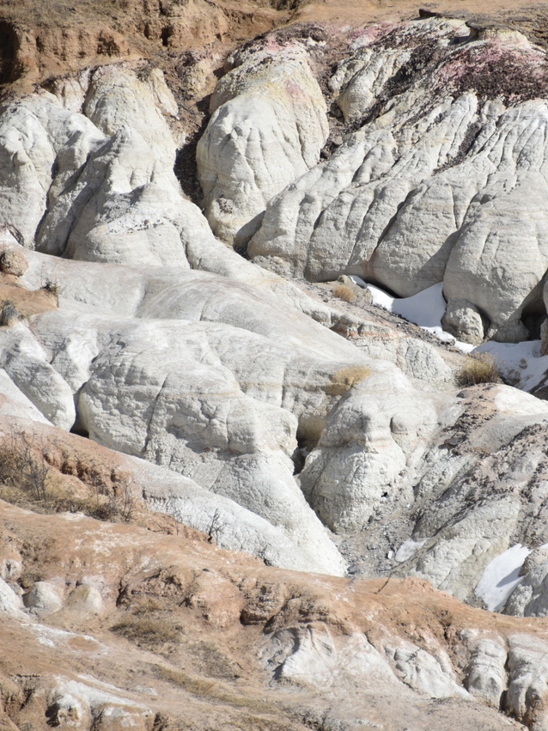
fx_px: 9163
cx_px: 342
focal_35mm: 434
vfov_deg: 4.6
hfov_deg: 3.4
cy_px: 366
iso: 100
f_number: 7.1
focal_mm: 300
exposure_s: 1/640
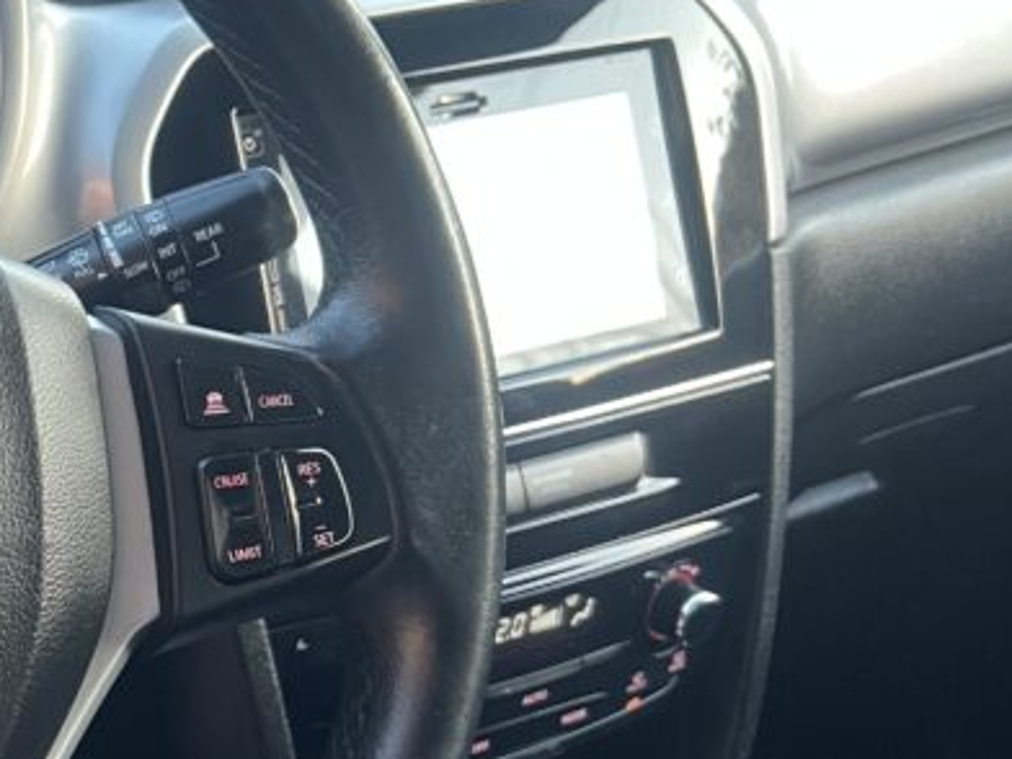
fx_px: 1988
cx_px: -299
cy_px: 509
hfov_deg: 24.8
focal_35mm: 68
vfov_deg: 21.5
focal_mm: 5.7
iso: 320
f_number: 1.5
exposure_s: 1/50
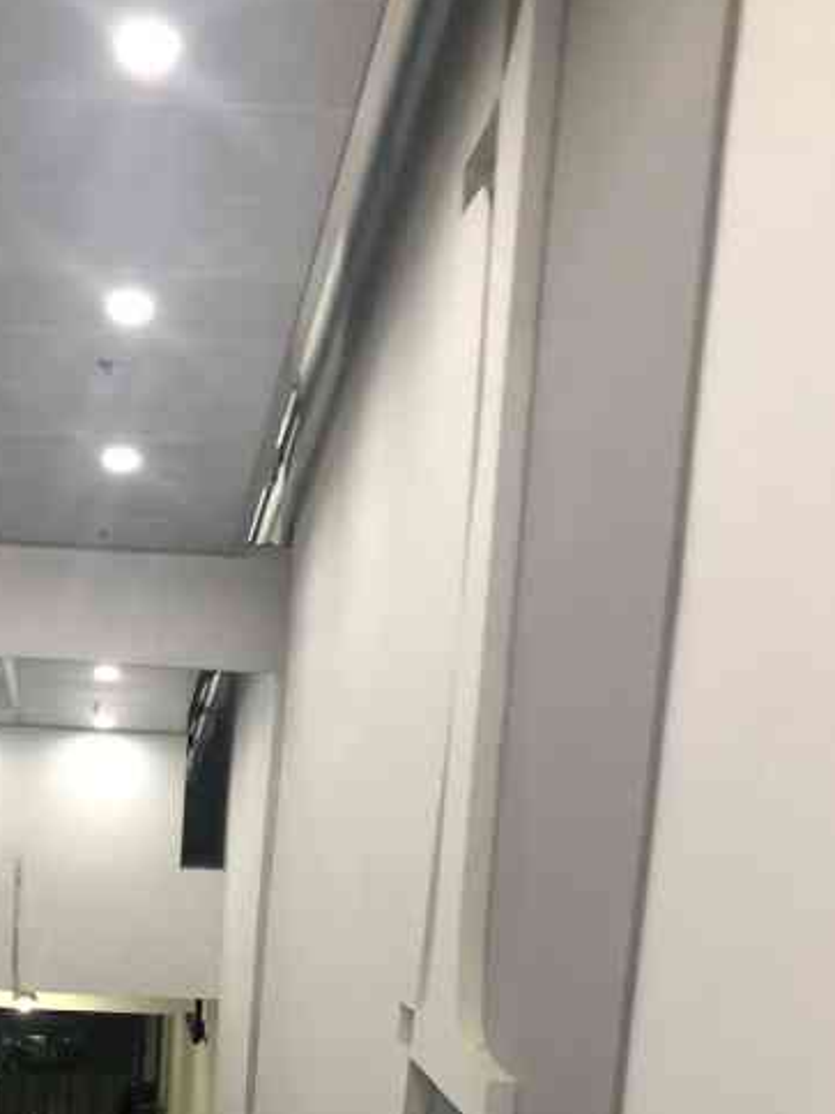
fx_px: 1737
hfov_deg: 26.5
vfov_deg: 33.5
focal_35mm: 54
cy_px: 1025
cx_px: 163
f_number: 1.8
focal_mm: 4
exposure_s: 1/17
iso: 50
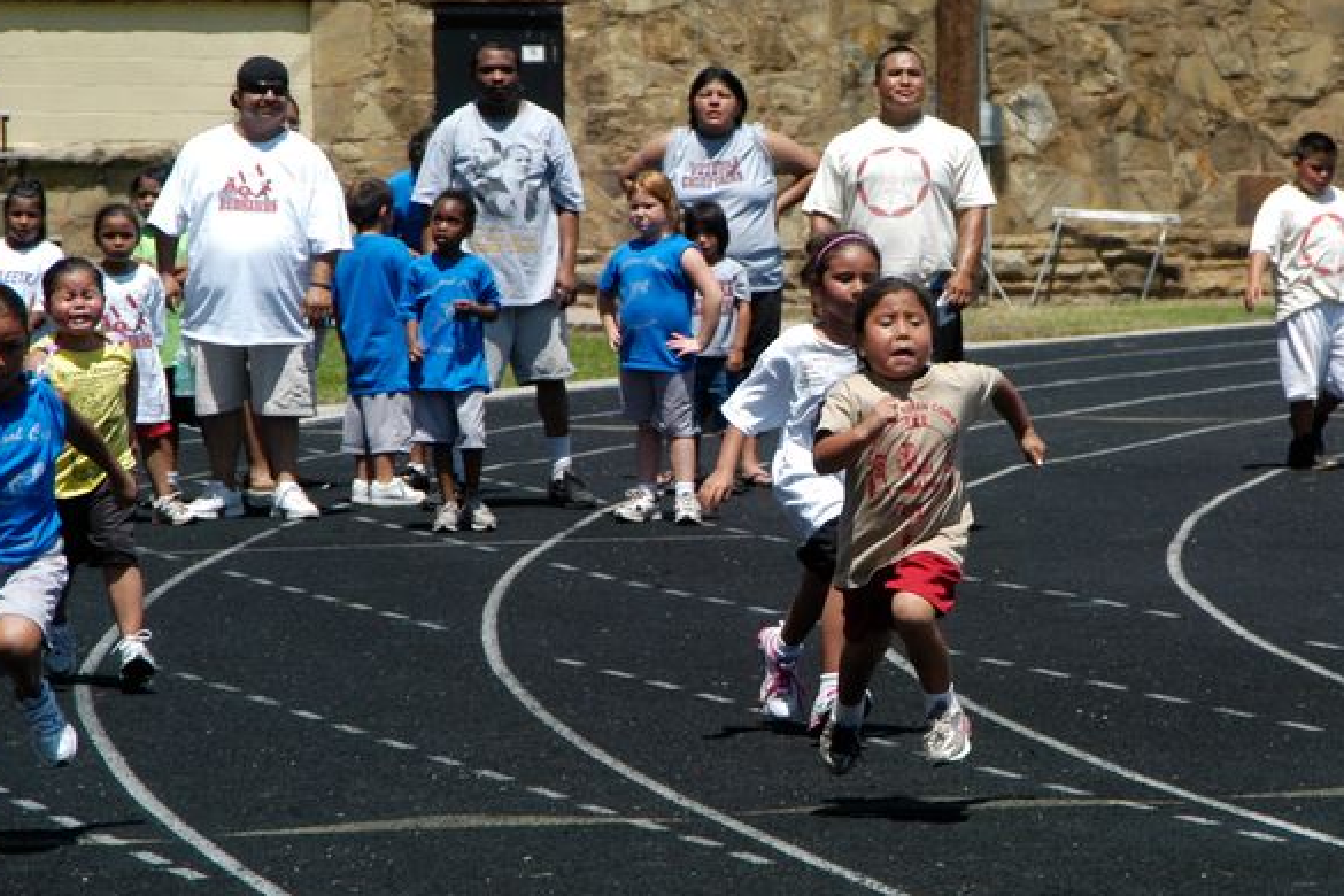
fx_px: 7268
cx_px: 887
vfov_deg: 7.1
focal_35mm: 195
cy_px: 459
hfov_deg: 10.6
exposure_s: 1/750
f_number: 7.1
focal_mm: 95
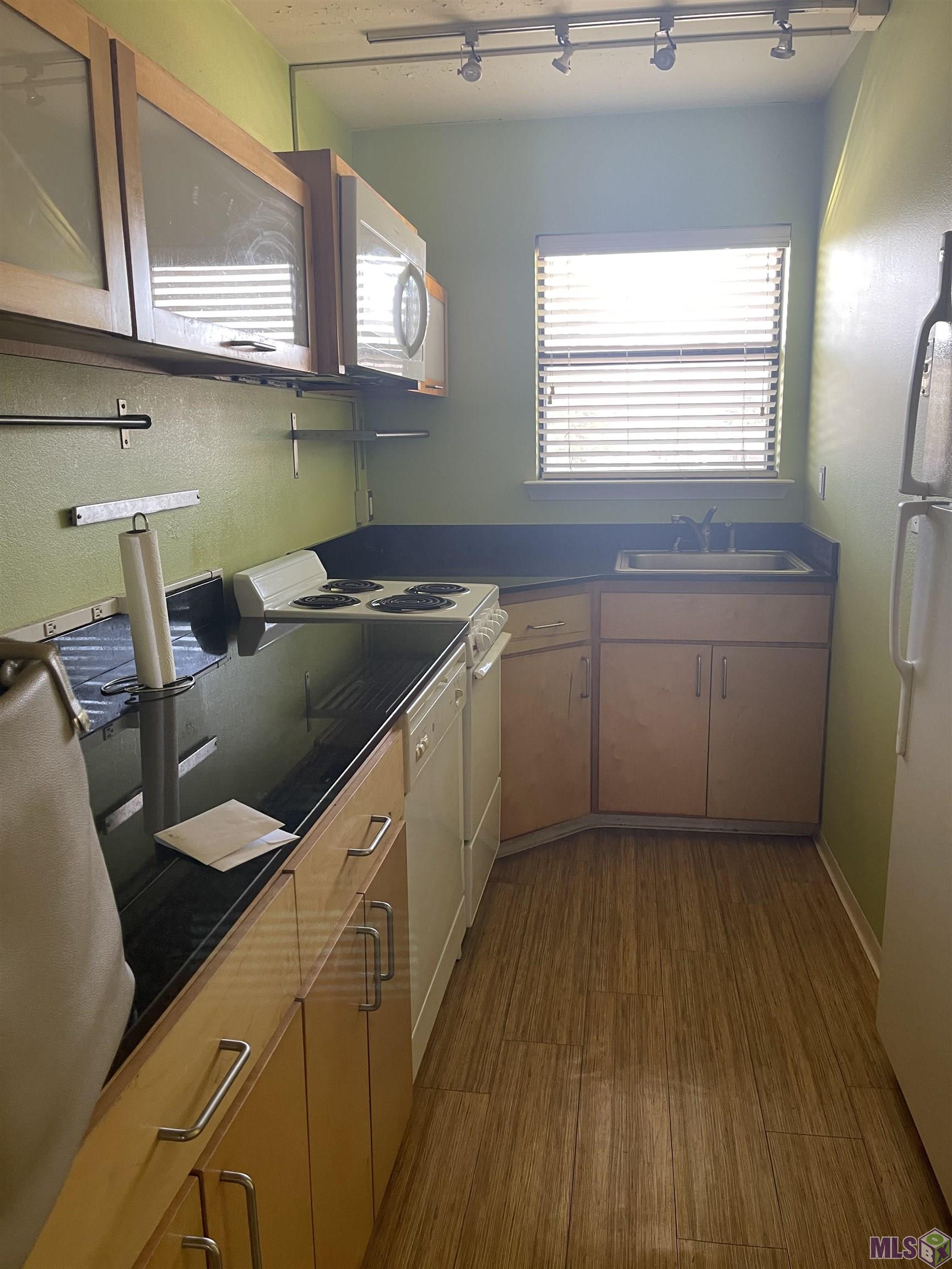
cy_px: 634
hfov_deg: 54.9
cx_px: 476
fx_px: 917
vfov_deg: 69.4
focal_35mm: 25
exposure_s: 1/60
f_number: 1.6
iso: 160
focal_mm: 5.1
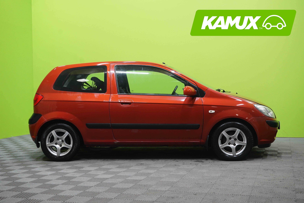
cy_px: 102
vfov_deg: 29.2
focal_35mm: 46
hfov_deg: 42.7
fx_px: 388
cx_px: 152
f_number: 5.6
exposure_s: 1/20
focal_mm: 46
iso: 800
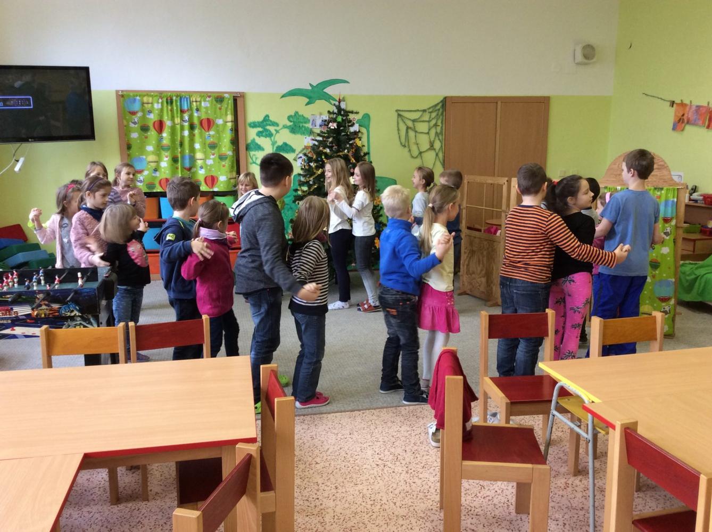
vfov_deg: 44.0
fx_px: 657
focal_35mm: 32
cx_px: 356
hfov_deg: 56.9
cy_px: 266
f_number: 2.4
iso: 80
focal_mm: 3.3
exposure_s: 1/25
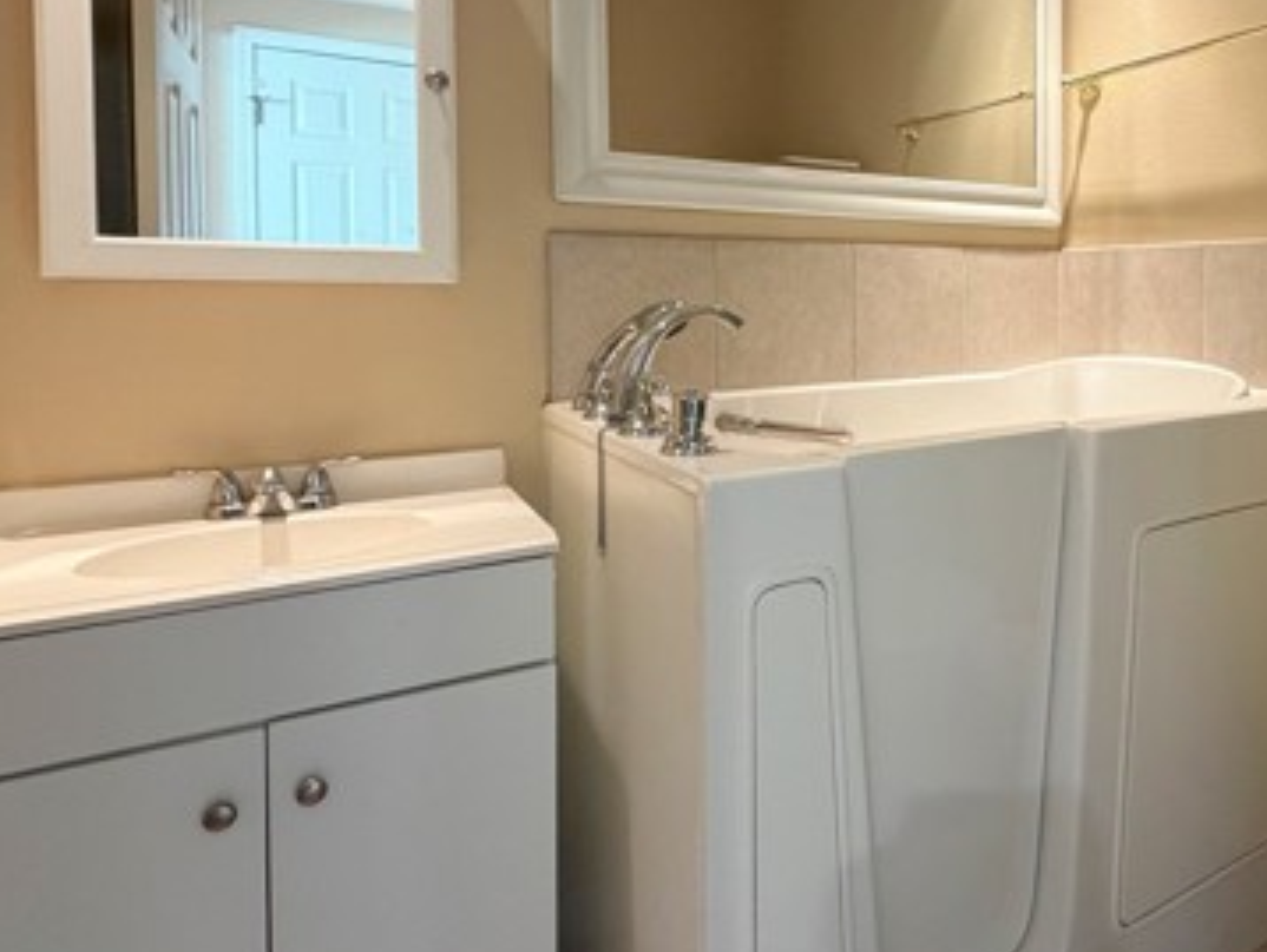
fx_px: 916
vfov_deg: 54.0
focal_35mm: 25
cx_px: 948
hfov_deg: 65.2
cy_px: 326
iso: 320
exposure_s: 1/60
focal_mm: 2.22
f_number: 2.2
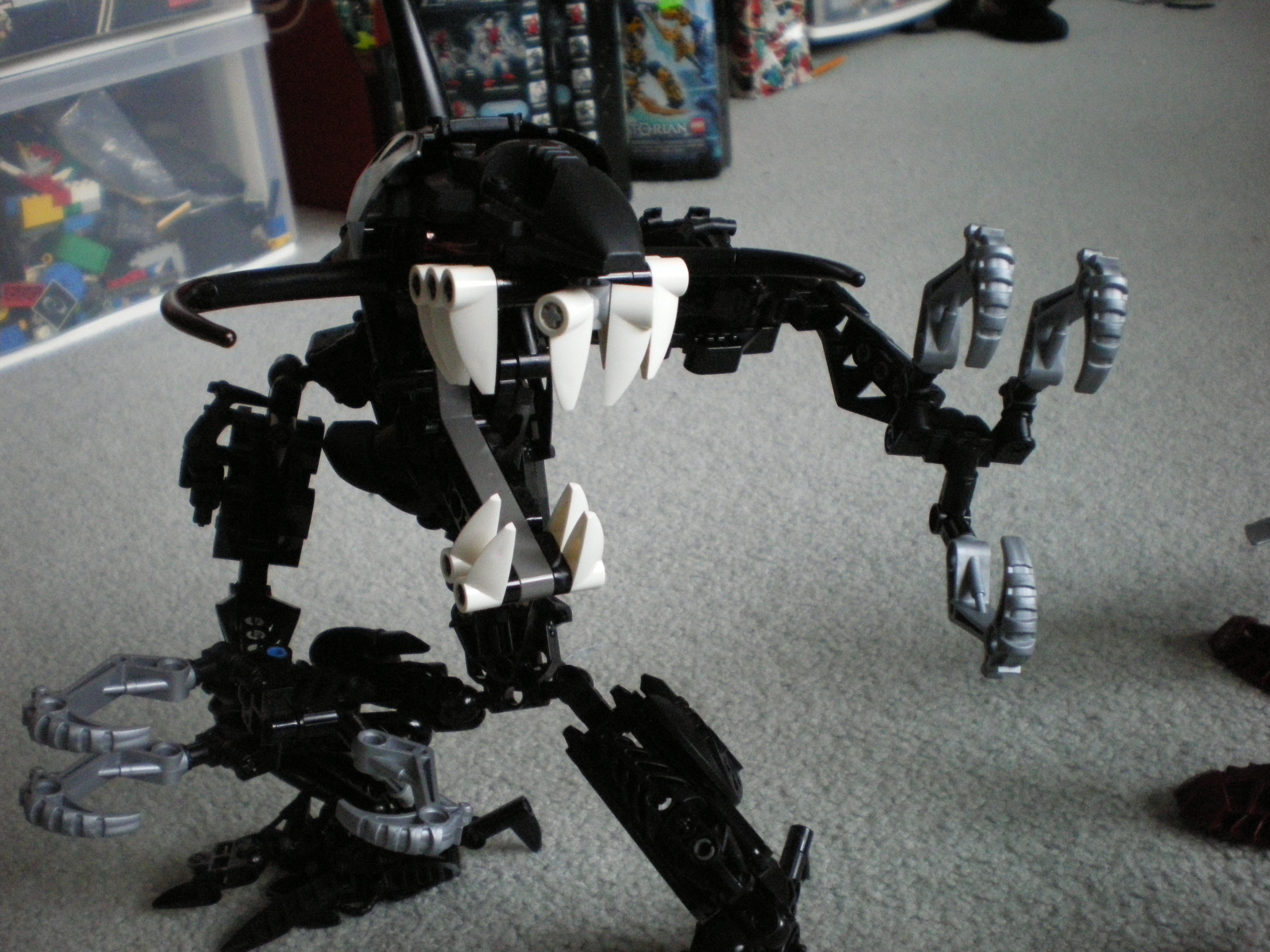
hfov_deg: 51.4
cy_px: 476
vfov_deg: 39.7
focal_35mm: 36
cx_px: 635
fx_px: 1321
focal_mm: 6.3
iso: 500
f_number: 3.1
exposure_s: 1/50
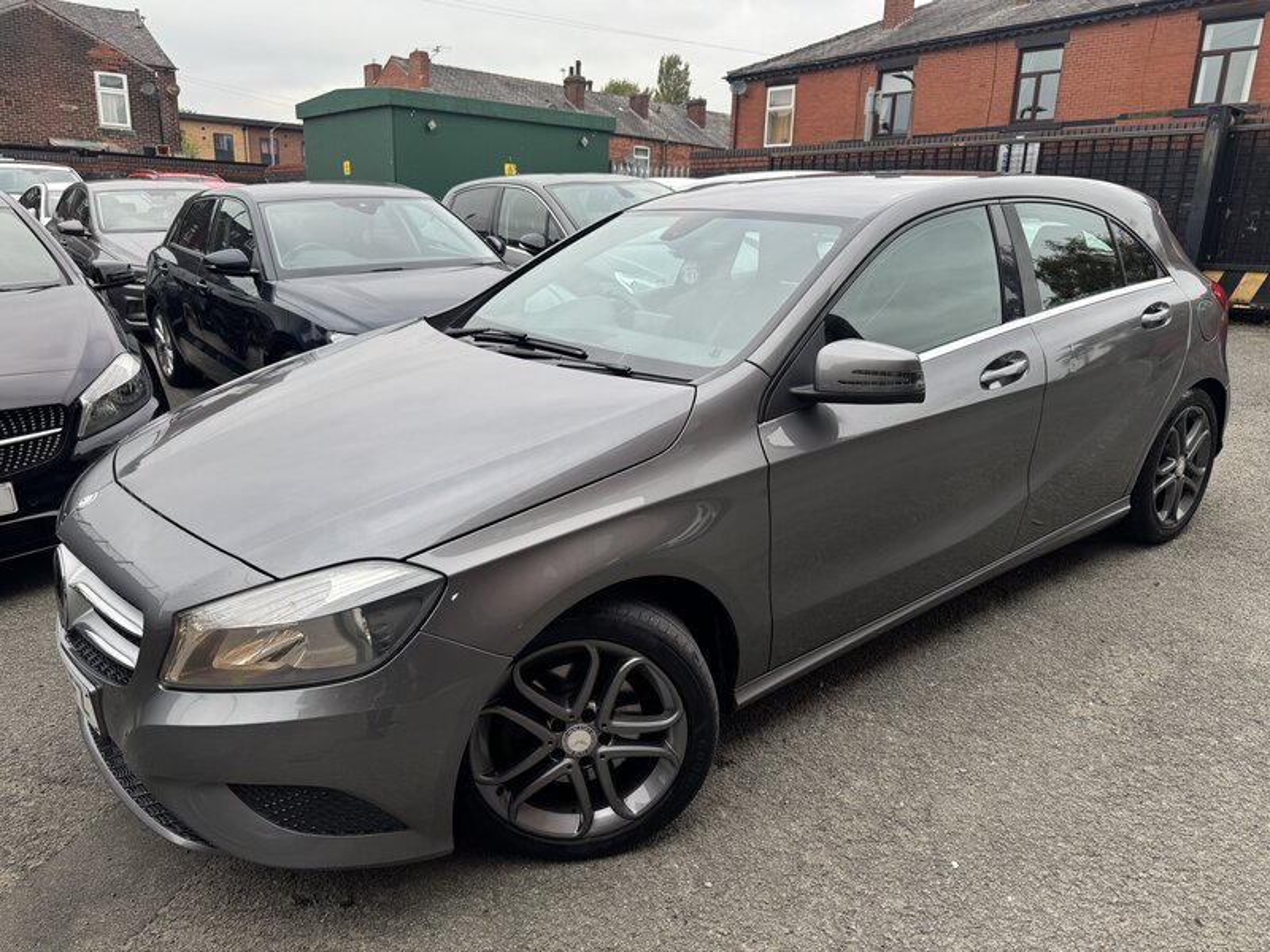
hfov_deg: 71.6
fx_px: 881
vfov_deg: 56.8
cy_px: 476
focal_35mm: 24
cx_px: 635
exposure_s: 1/593
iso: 80
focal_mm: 6.76
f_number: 1.78
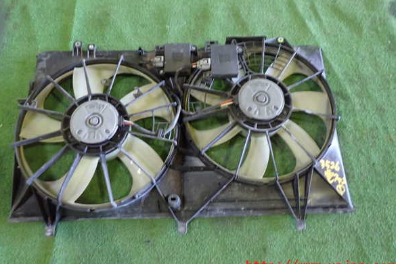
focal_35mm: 32
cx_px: 196
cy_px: 123
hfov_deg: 58.7
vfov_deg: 41.1
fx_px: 352
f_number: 2.3
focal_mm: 5.4
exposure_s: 1/30
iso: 800
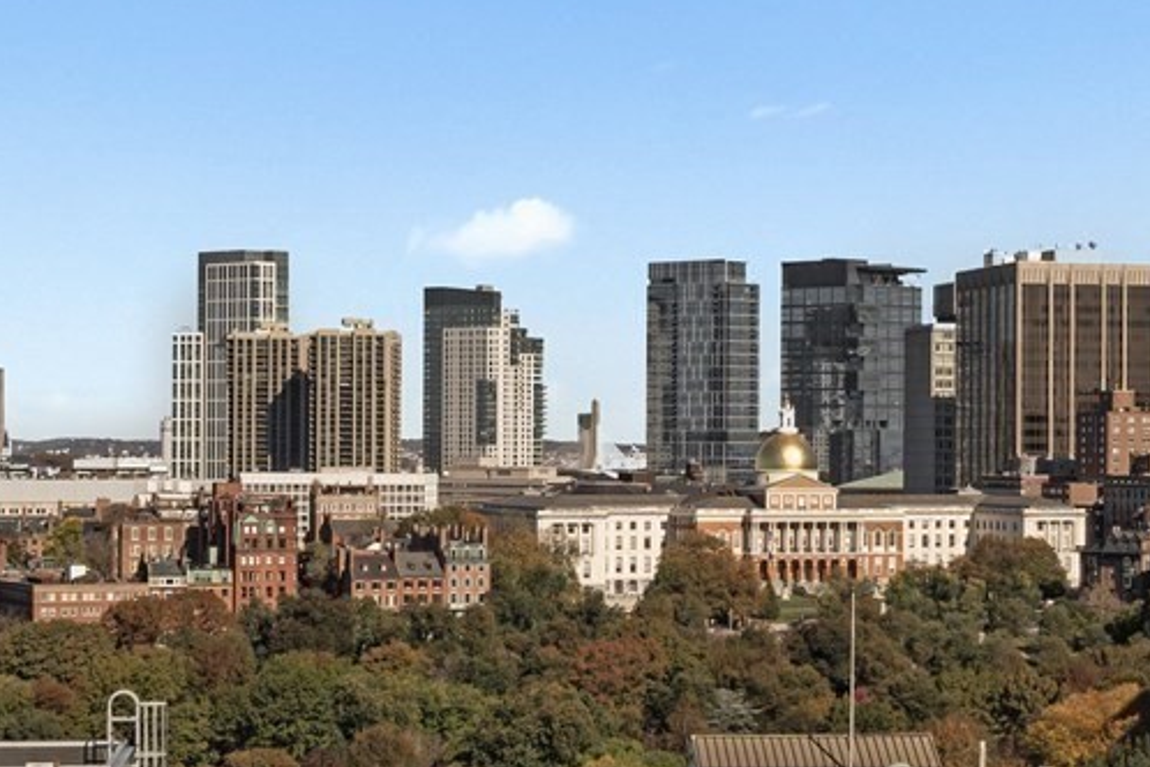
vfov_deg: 12.8
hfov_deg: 19.0
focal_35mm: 107
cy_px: 429
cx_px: 799
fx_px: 3418
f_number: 11
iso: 320
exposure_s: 1/500
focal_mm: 35
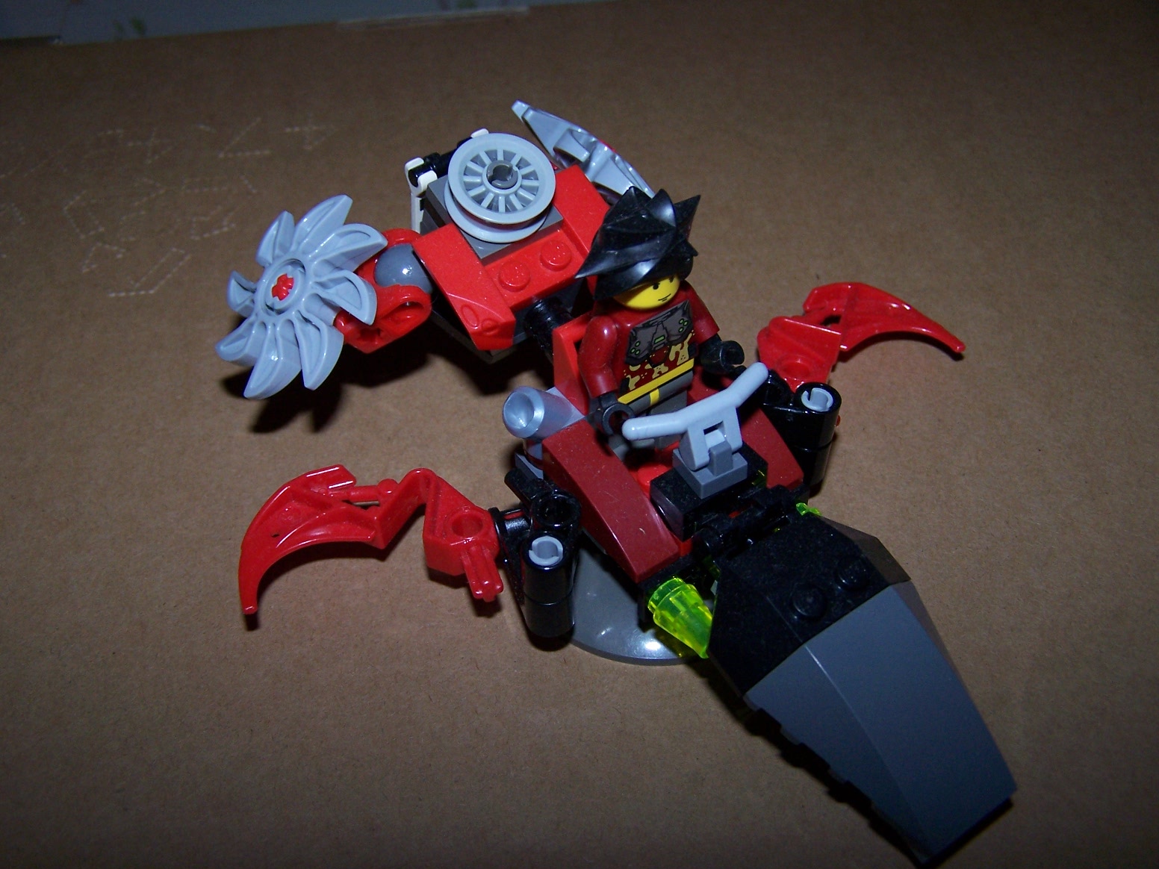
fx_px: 1272
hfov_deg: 49.0
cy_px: 434
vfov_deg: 37.7
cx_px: 580
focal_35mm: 38
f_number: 2.8
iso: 140
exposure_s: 1/60
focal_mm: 6.3
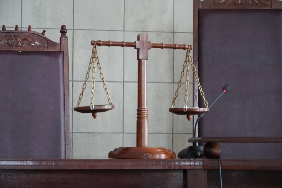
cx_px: 141
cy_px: 94
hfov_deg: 18.2
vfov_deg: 12.2
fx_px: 881
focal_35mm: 112
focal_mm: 75
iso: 6400
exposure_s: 1/100
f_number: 5.6
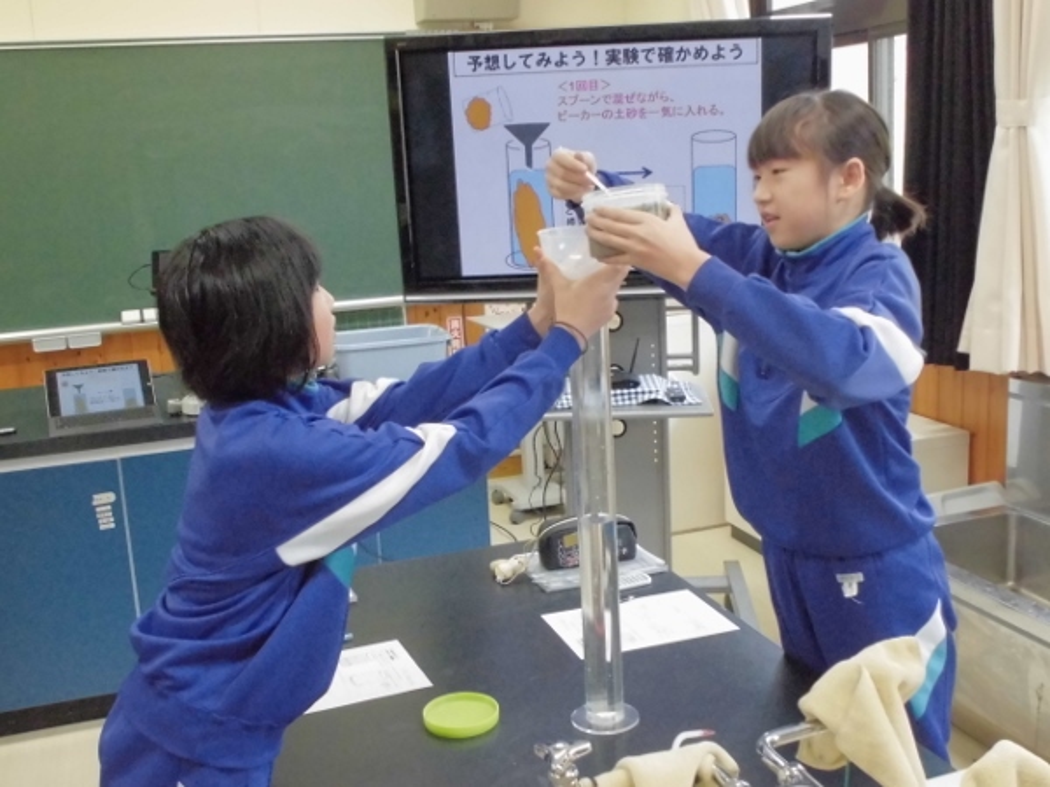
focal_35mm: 38
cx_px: 525
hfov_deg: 49.0
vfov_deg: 37.7
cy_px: 394
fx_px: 1153
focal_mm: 6.9
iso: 800
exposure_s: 1/50
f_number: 4.2
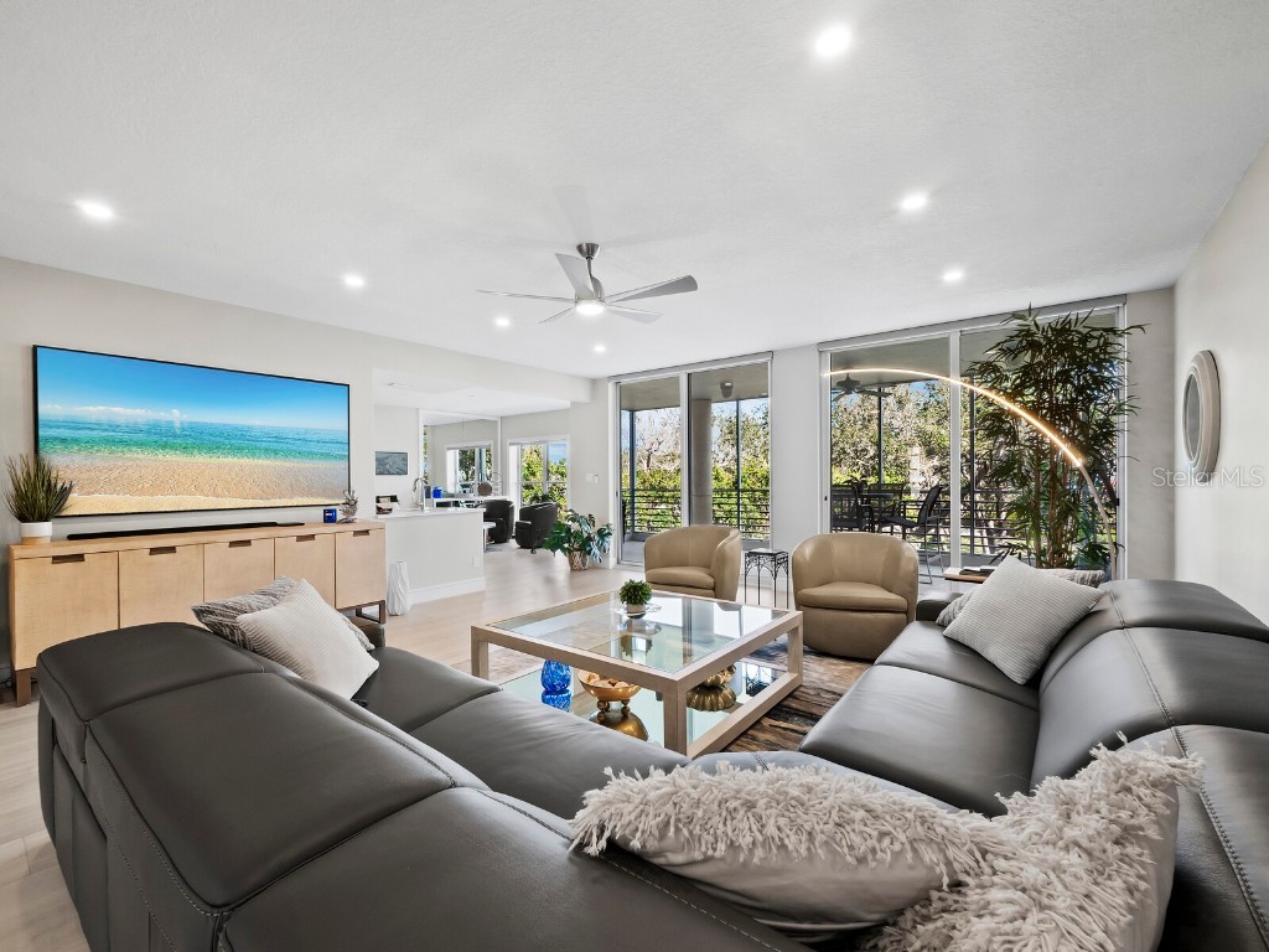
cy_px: 476
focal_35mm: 14
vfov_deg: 85.7
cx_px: 634
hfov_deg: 102.1
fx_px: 513
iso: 400
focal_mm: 7
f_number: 11
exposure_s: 1/4
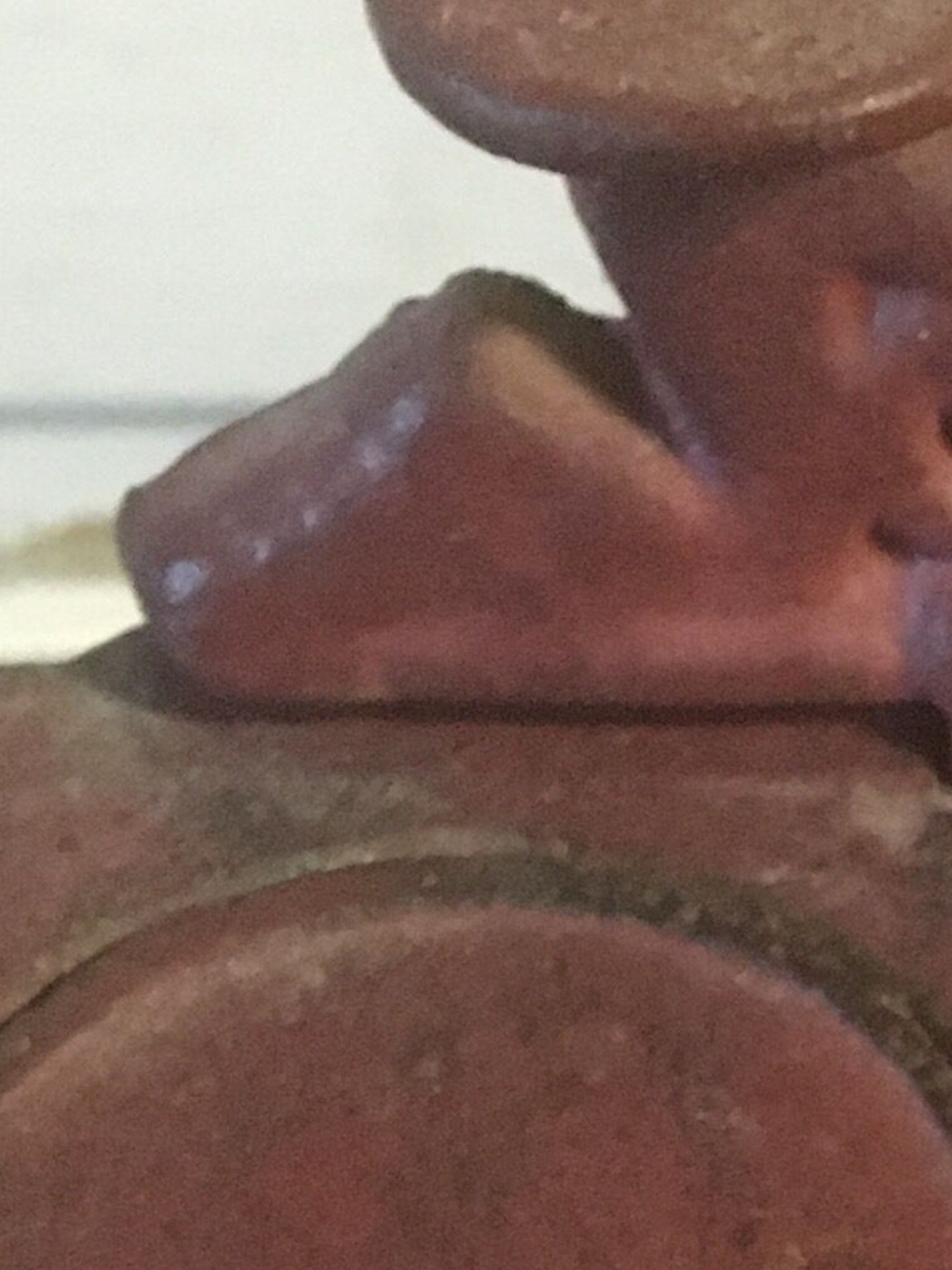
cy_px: 1921
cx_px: 1409
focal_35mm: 115
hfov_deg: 12.3
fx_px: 4216
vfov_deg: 15.7
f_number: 2.2
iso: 320
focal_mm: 4.15
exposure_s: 1/17
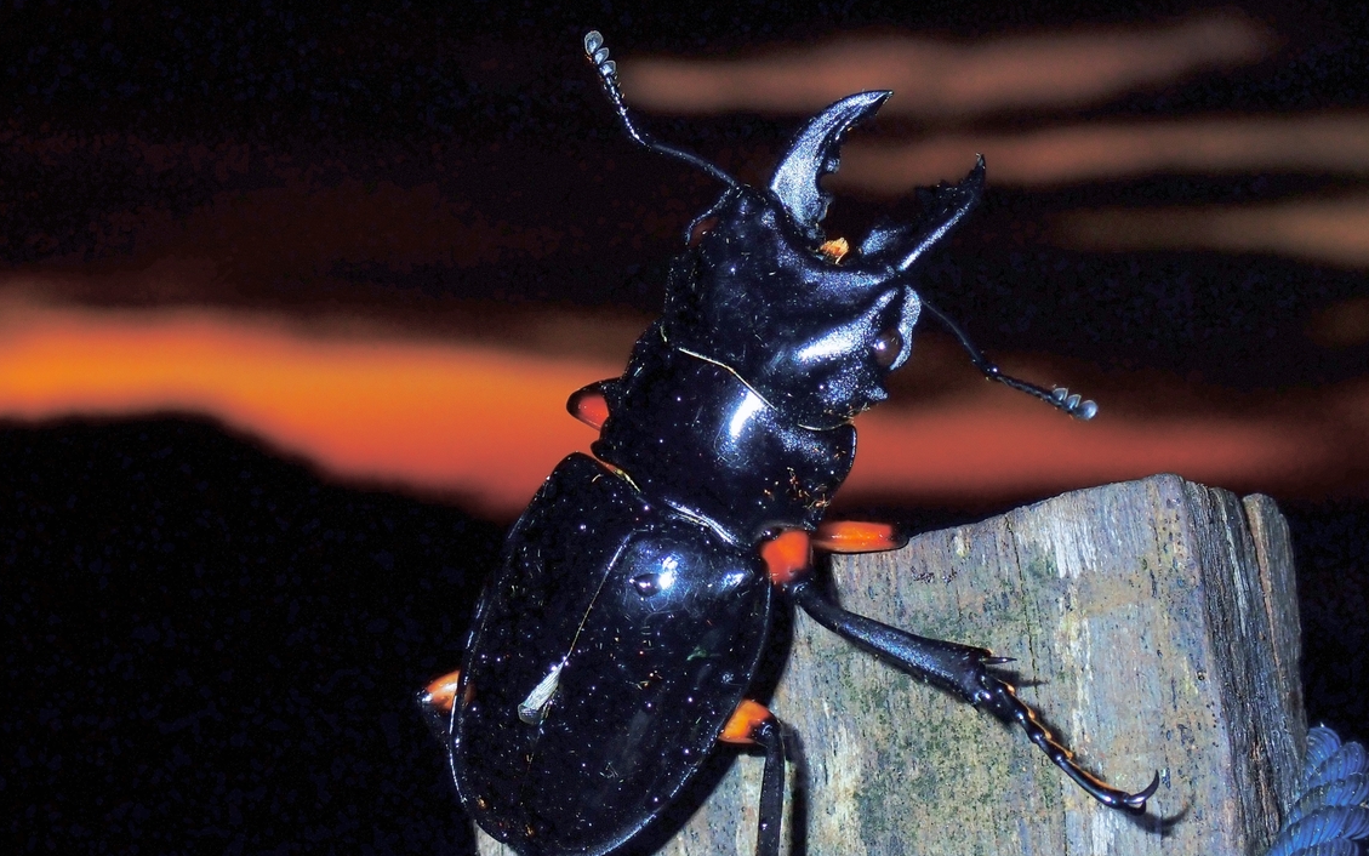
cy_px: 425
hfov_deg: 19.5
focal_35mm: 107
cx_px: 680
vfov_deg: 12.2
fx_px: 3993
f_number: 6.3
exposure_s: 1/200
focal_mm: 18
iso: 200
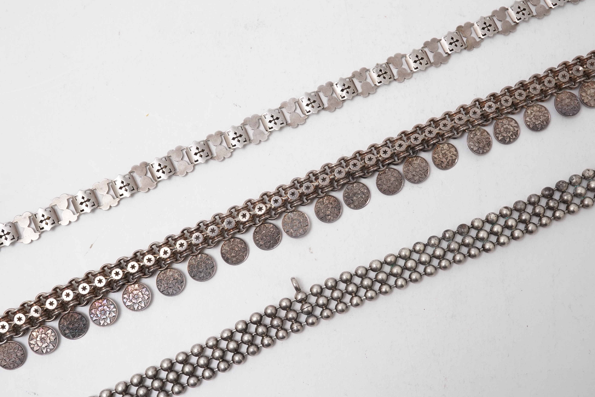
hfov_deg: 43.6
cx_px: 298
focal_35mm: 45
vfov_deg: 29.9
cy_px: 198
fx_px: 744
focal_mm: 30
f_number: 18
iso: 400
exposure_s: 1/125
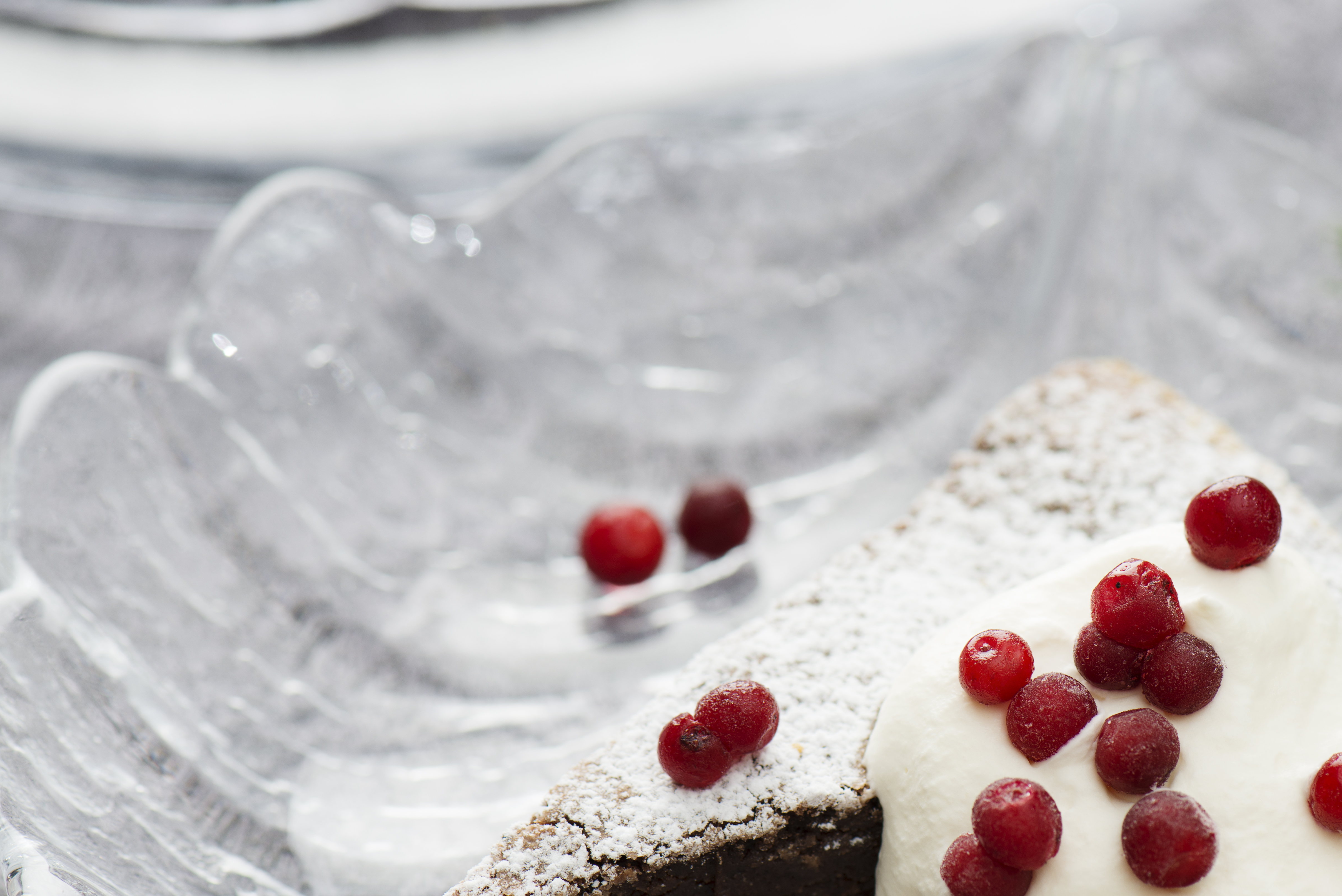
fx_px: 5966
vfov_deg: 8.6
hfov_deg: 12.8
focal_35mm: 160
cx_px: 936
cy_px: 632
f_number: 5.6
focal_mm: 105
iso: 100
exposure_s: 1/250
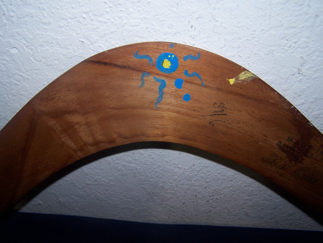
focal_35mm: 38
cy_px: 122
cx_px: 162
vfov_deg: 37.7
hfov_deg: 49.0
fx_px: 355
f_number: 2.8
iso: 80
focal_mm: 6.3
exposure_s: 1/60
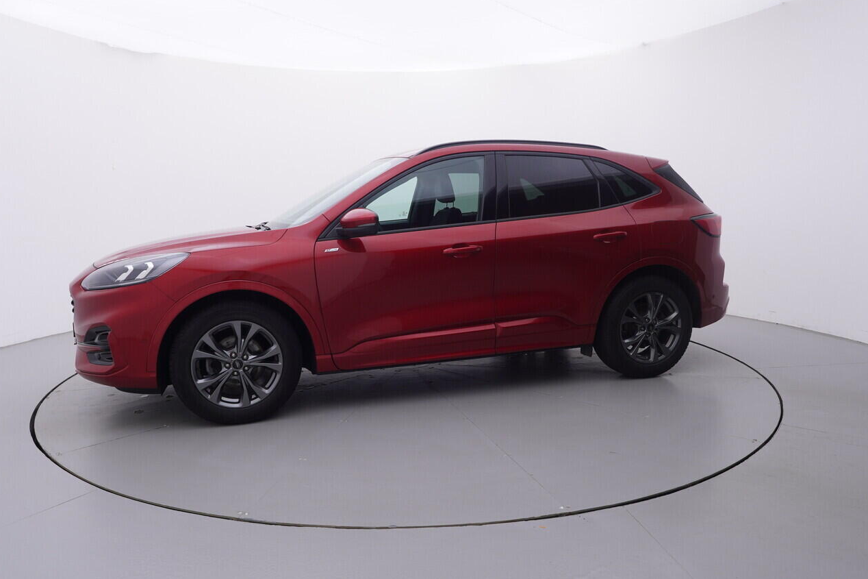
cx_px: 407
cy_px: 281
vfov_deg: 50.3
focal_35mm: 26
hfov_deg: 70.2
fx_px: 616
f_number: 5
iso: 200
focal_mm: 15
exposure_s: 1/80
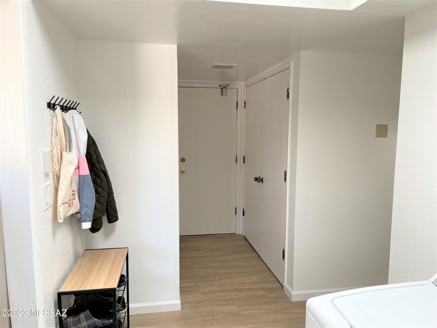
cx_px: 218
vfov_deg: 53.1
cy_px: 164
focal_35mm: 26
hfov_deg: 67.3
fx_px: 328
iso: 100
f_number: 1.6
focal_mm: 4.2
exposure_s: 1/121
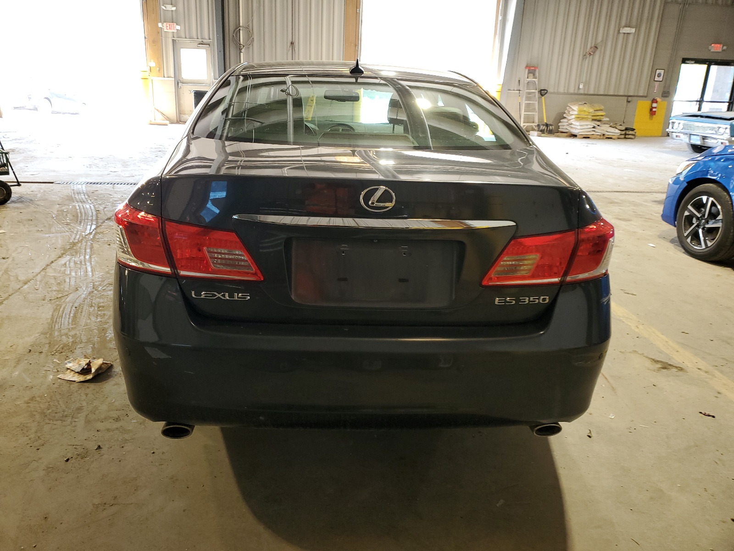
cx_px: 367
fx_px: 551
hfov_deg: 67.3
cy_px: 276
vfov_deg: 53.1
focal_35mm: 26
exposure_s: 1/60.2
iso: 91
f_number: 1.5
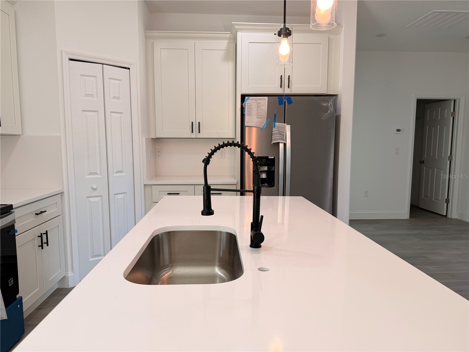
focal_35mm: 24
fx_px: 325
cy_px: 176
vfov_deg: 56.8
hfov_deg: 71.6
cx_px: 234
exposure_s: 1/120
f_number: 1.78
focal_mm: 6.76
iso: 64
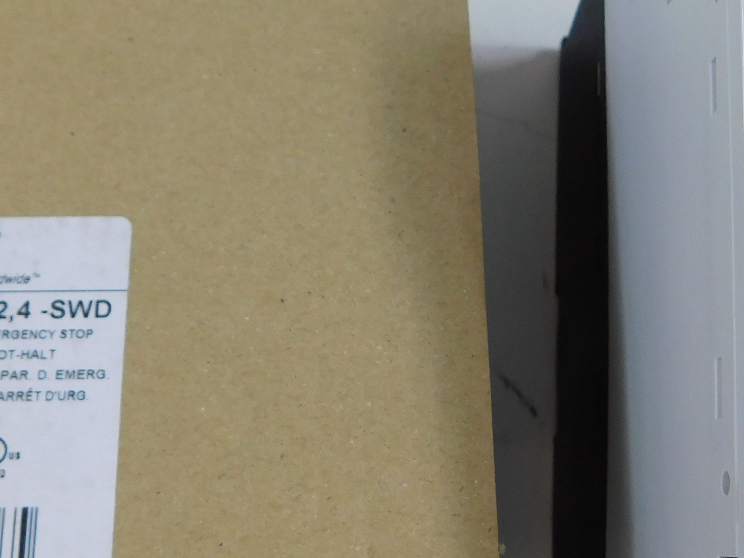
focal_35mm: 51
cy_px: 335
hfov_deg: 37.5
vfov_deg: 28.5
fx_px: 1096
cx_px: 357
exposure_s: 1/50
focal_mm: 4
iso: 125
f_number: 3
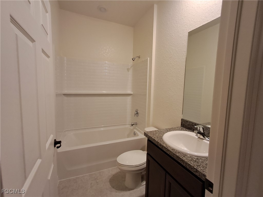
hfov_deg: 94.5
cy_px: 98
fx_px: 122
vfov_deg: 78.1
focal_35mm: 16
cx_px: 132
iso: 200
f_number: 2.2
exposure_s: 1/40
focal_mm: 1.64
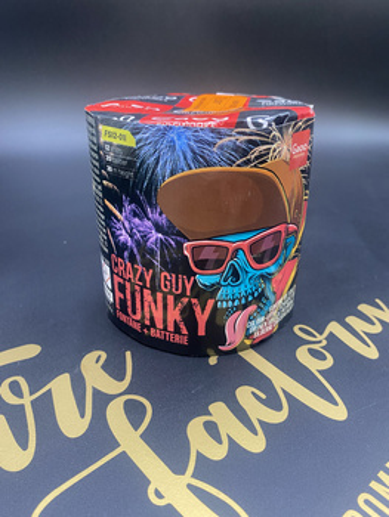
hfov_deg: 53.1
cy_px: 258
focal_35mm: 26
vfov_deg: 67.3
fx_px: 389
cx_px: 194
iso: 160
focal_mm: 4.25
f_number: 1.8
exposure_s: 1/60
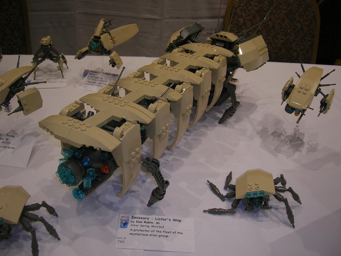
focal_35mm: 34
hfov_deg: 54.0
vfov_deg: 41.8
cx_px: 170
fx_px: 335
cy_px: 128
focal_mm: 5.7
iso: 50
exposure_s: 1/30
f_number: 2.9
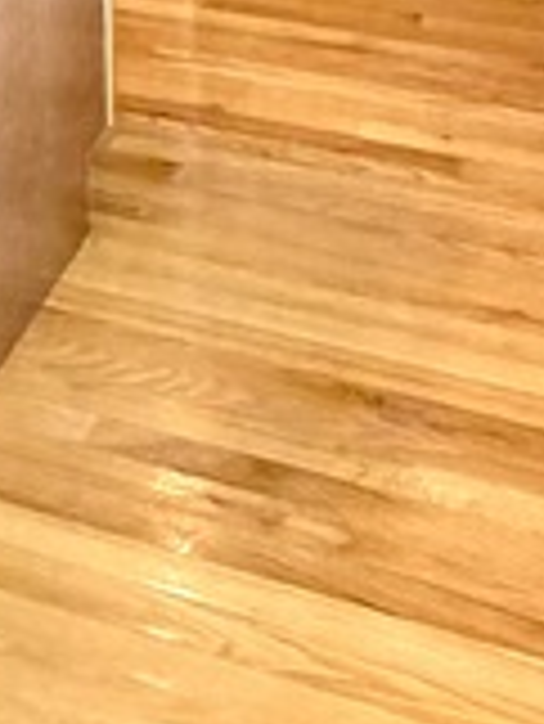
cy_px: -625
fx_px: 1967
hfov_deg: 14.7
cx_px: -261
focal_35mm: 94
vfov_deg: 16.8
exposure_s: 1/60
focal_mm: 2.22
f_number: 2.2
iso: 200
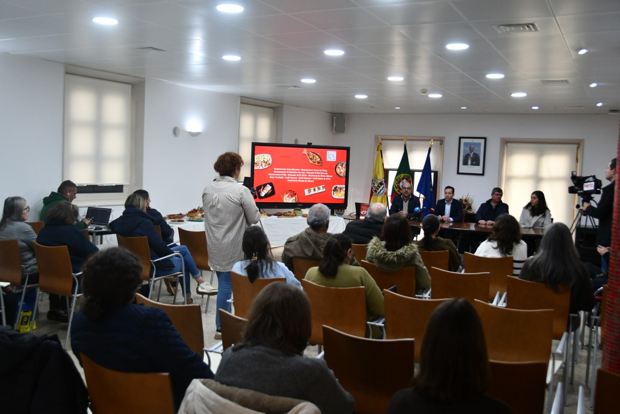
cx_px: 310
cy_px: 207
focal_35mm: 36
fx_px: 620
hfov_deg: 53.1
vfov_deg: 36.9
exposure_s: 1/125
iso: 900
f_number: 3.8
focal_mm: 24
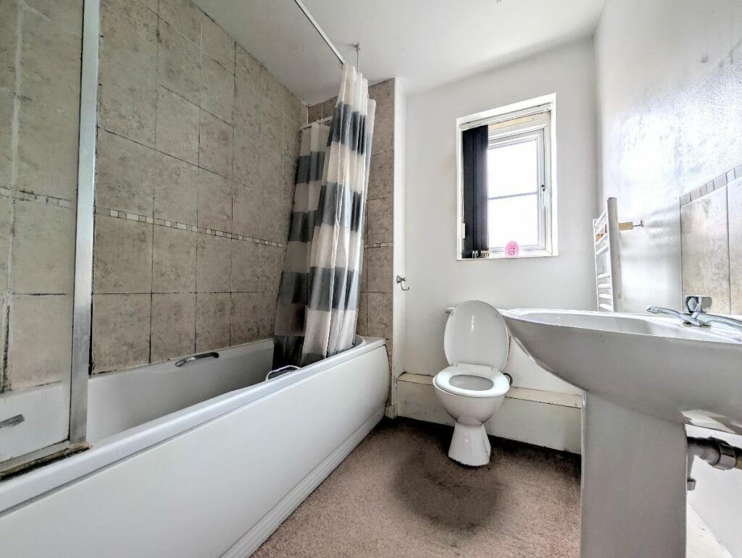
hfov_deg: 110.5
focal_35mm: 12
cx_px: 371
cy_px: 279
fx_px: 258
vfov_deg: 94.6
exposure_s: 1/15
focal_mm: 2.02
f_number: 1.7
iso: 51
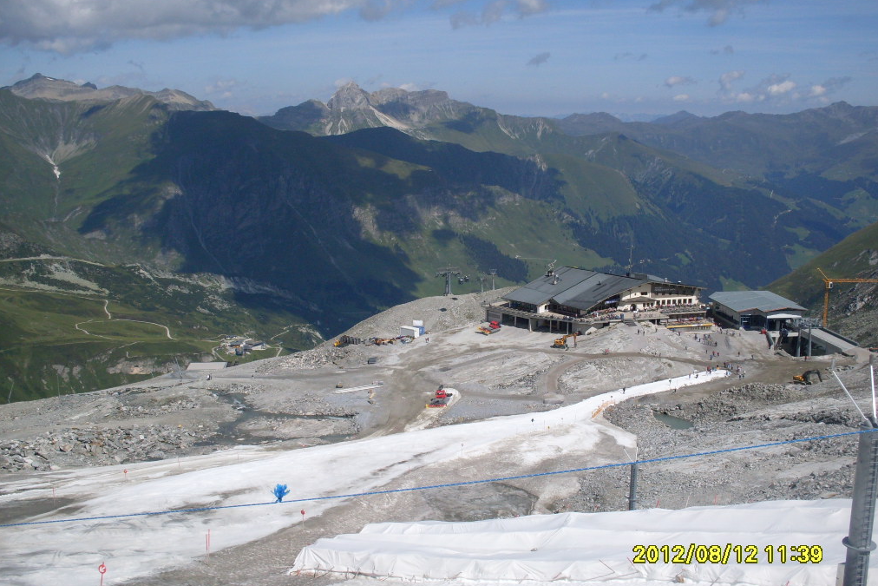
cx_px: 439
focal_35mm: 40
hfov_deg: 48.5
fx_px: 976
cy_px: 286
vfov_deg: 33.4
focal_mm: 6.3
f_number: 8.4
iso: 80
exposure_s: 1/350
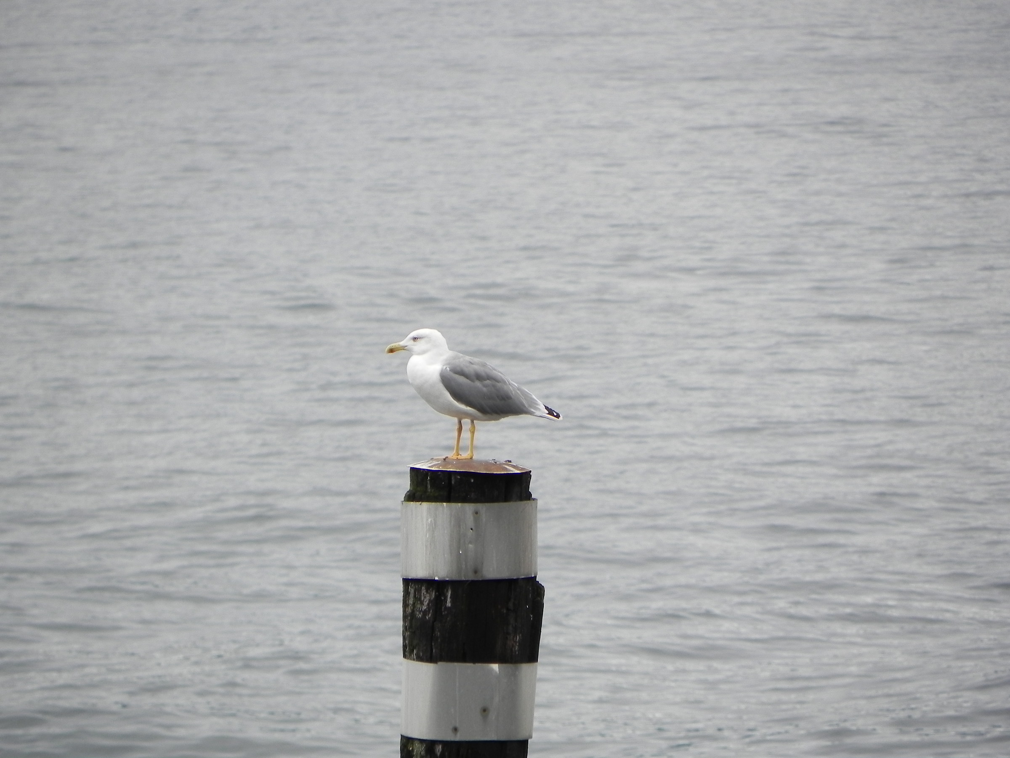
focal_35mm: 550
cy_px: 379
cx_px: 505
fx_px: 16047
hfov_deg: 3.6
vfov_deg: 2.7
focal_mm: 97.8
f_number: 5
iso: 160
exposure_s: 1/300
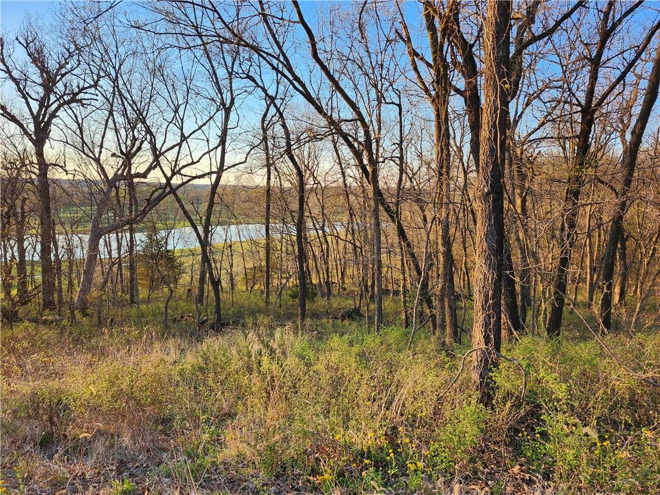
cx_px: 330
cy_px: 248
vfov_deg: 58.9
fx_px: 439
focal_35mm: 23
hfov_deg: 73.9
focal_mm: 5.54
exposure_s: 1/193
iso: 25
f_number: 1.8
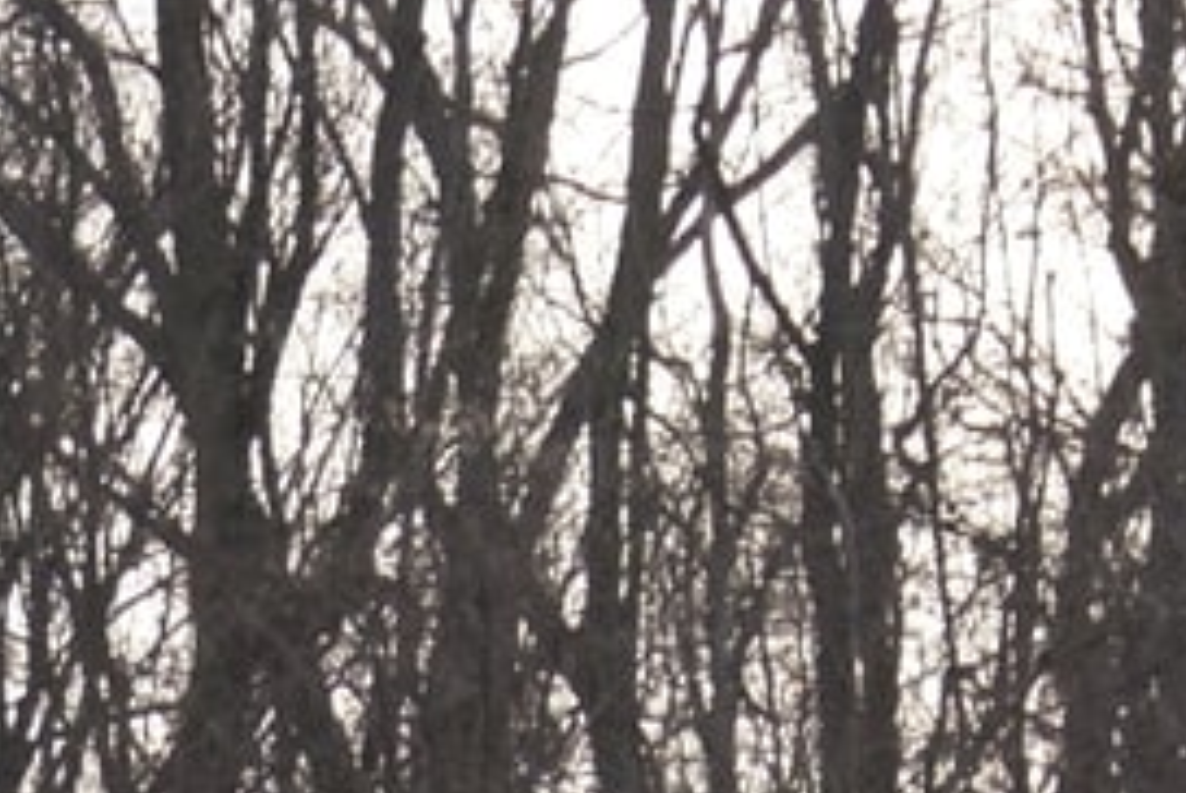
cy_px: 1965
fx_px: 18996
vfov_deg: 2.4
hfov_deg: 3.6
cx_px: -135
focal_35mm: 576
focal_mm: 70
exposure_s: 1/125
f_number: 6.3
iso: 100
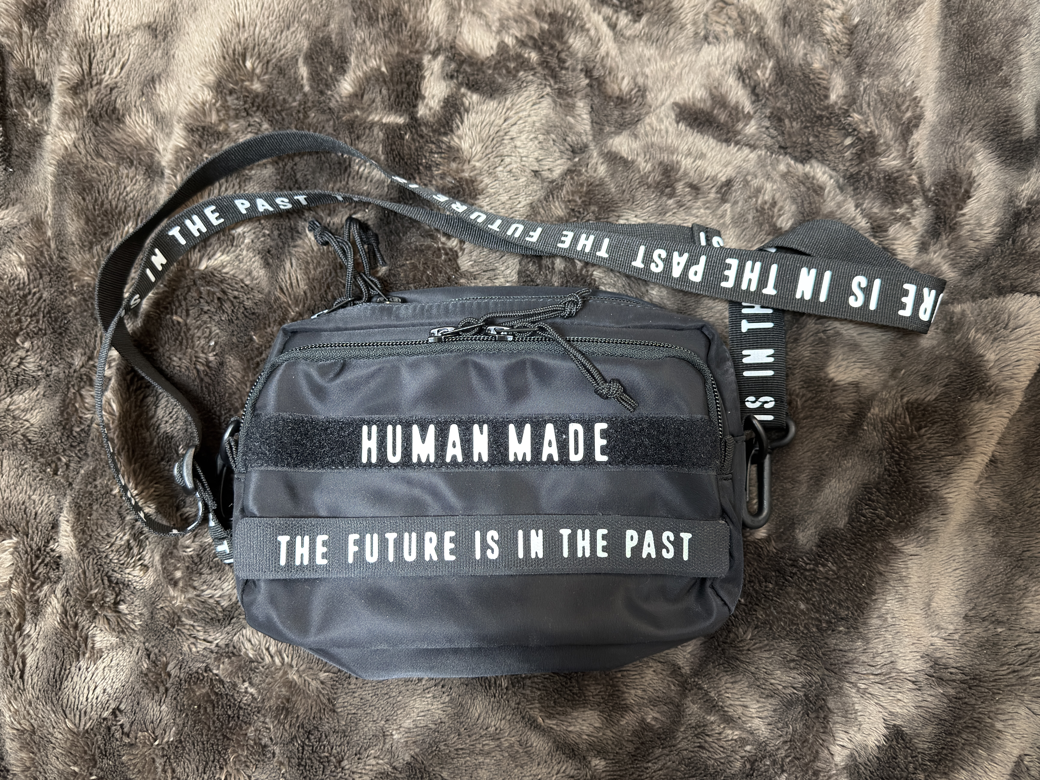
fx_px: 841
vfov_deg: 49.7
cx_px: 520
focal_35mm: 28
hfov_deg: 63.4
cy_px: 390
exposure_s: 1/29
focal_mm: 6.76
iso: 640
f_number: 1.78
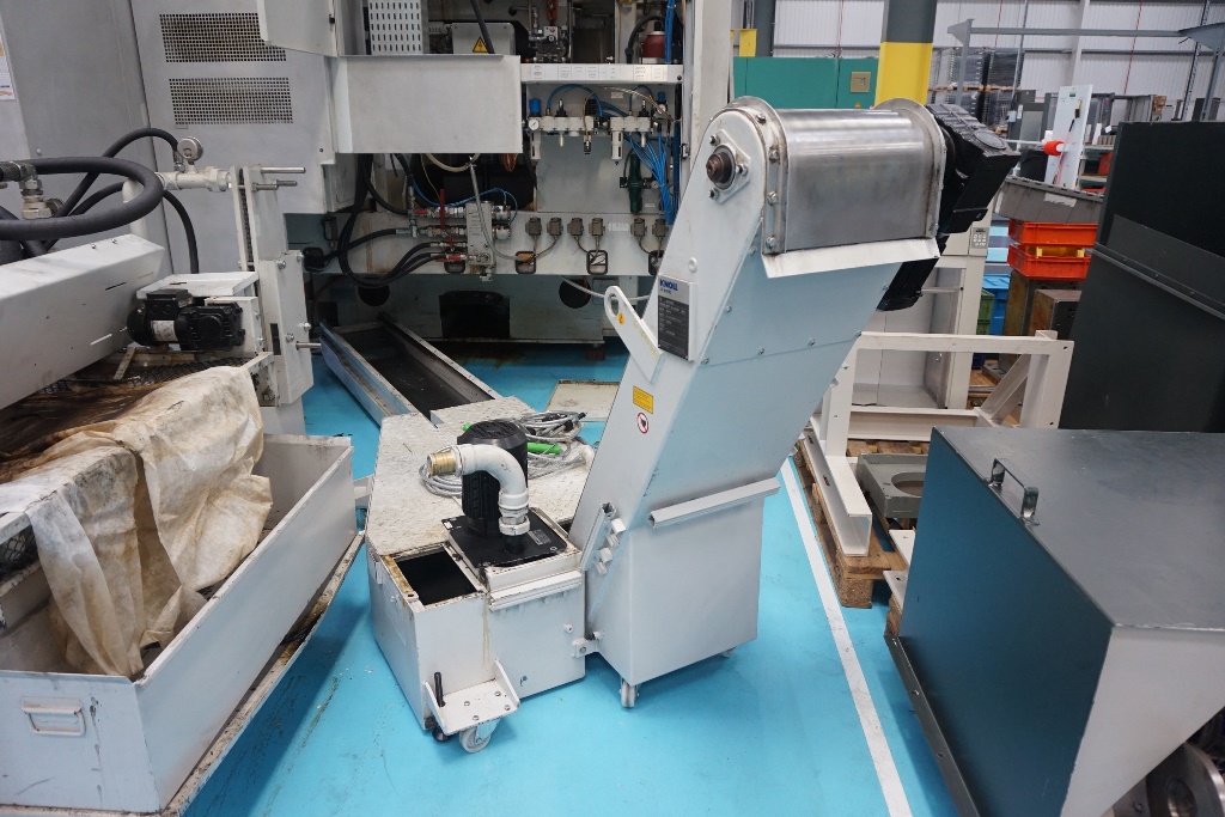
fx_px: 817
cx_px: 612
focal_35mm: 24
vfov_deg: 53.1
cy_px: 408
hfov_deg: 73.7
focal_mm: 16
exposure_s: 1/160
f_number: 4
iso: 1000
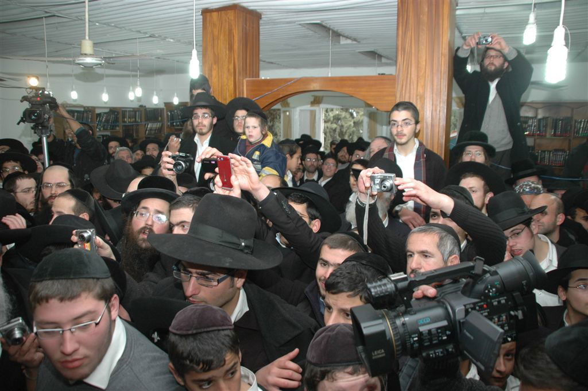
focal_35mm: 33
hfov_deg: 57.3
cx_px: 294
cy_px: 196
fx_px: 539
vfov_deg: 39.9
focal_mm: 22
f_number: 5
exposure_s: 1/60
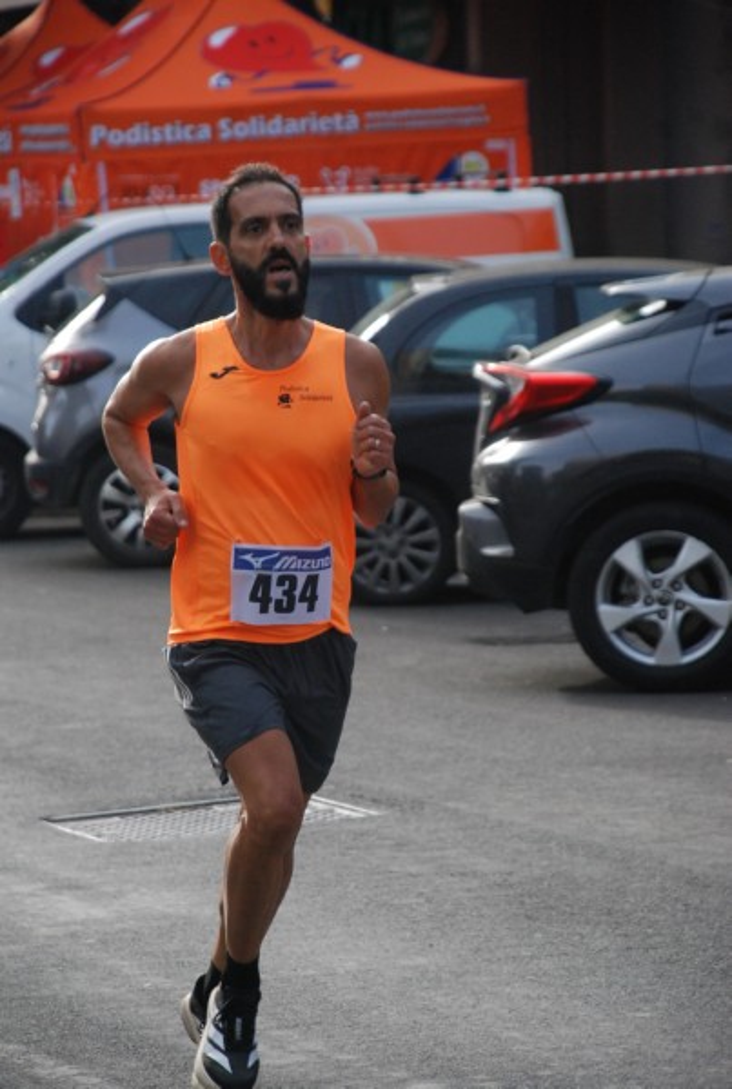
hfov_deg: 13.1
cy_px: 544
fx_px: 3186
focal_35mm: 105
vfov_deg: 19.4
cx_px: 366
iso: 1000
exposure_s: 1/800
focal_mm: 70
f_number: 5.6
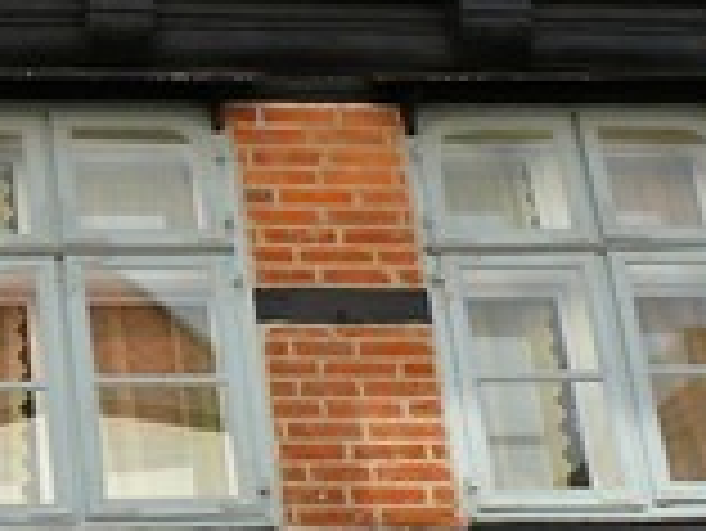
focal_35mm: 167
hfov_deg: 11.4
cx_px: -279
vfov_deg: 8.9
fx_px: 3409
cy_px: 81
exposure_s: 1/200
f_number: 5.6
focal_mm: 7.4
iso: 100
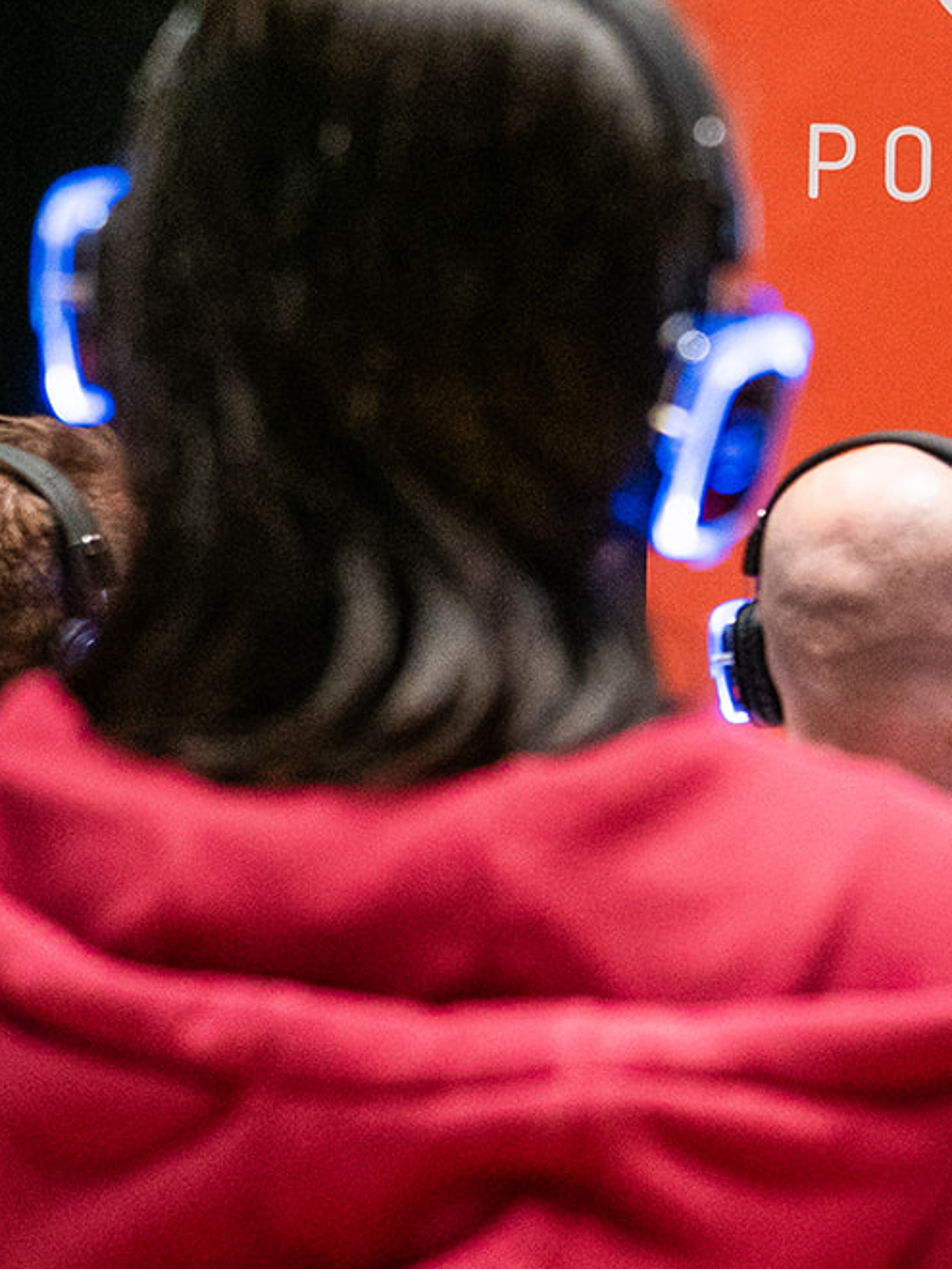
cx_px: 1394
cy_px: 401
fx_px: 7187
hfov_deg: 7.5
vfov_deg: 10.1
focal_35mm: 196
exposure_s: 1/80
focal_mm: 84
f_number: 5.6
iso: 3200
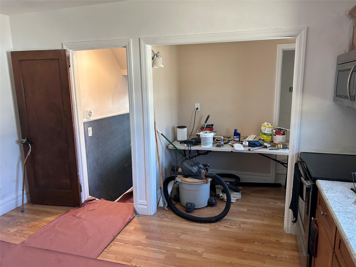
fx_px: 267
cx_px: 178
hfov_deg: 67.3
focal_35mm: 26
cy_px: 134
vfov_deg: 53.1
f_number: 1.5
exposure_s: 1/120
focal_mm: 5.7
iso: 125
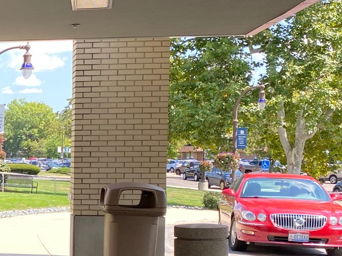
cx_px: -133
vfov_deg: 17.7
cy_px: 226
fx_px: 810
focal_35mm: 82
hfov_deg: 21.1
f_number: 1.8
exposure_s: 1/279
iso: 32
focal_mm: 4.25
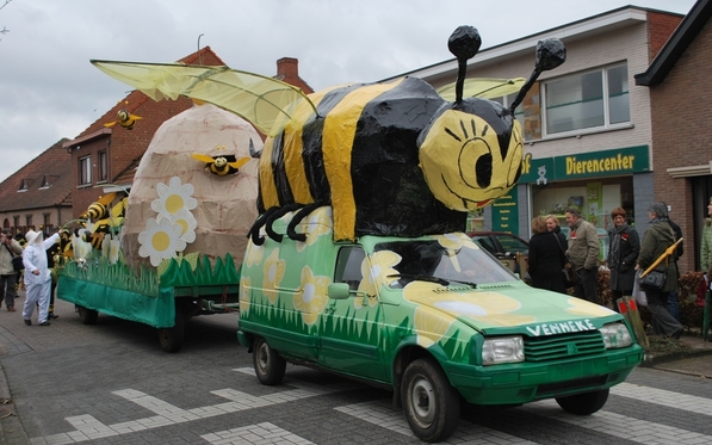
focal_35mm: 40
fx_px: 776
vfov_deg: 32.0
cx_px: 357
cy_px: 211
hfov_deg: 49.3
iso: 125
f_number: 5.6
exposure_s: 1/125
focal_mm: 26
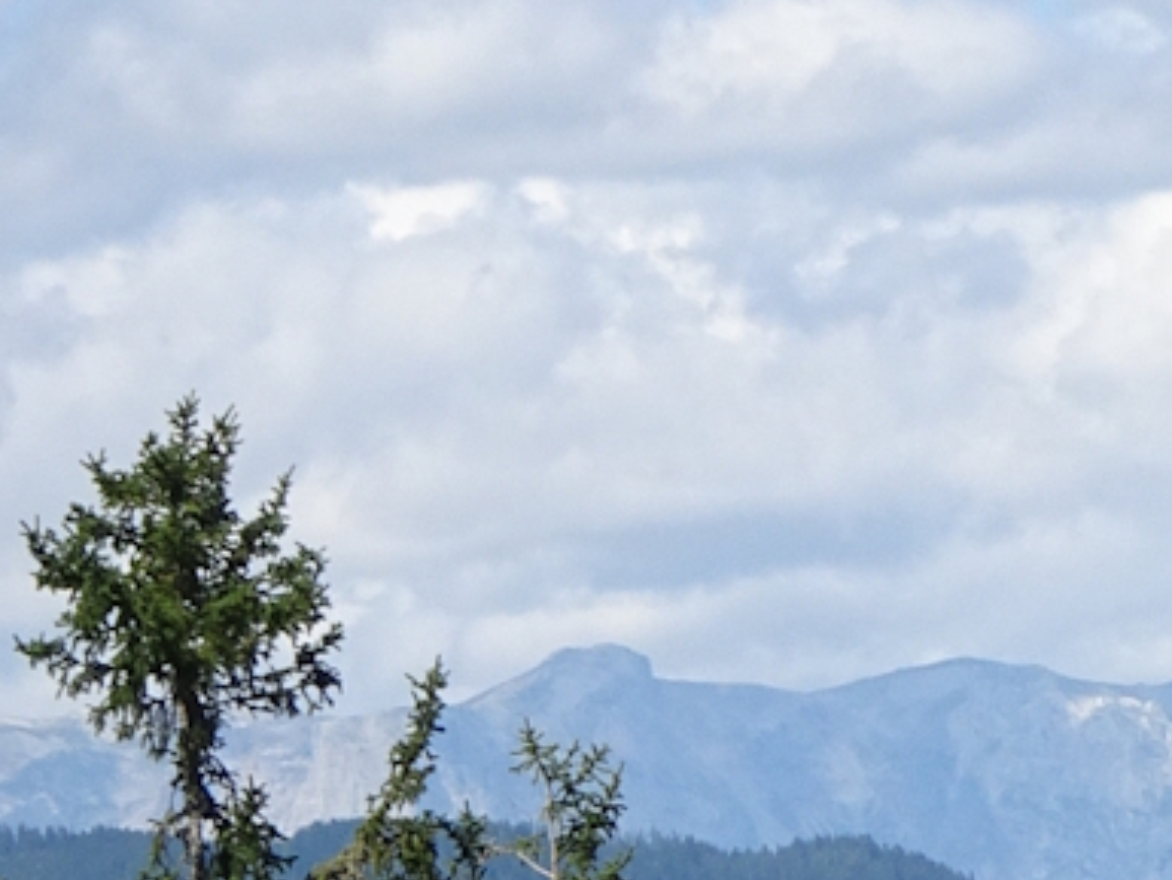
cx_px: 2298
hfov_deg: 4.5
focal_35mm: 439
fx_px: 14868
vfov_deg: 3.4
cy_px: 1151
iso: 80
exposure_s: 1/400
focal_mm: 14.99
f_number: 5
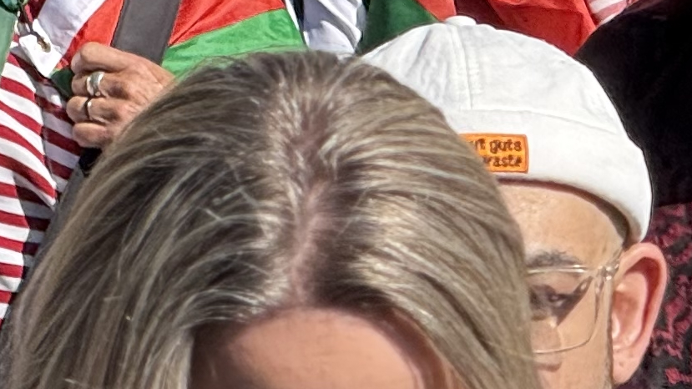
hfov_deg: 3.4
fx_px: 11668
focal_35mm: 636
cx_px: 439
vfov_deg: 1.9
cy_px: -366
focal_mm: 15.66
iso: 50
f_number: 2.8
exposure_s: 1/802
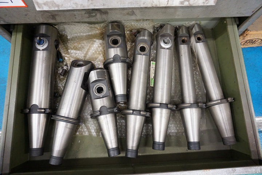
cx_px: 131
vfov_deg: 53.1
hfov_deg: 73.7
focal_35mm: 24
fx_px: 175
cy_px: 88
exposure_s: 1/50
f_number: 3.5
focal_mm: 16
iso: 3200
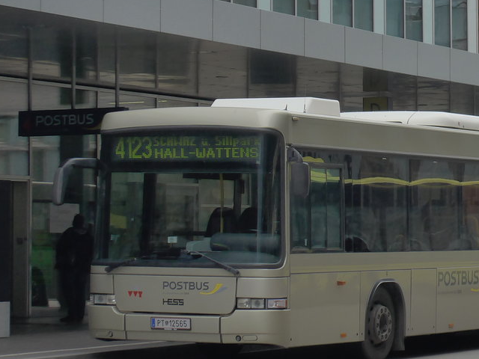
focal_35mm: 150
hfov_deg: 13.0
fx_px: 2076
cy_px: 98
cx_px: 441
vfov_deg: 9.9
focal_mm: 16
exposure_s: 1/200
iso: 160
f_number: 4.4
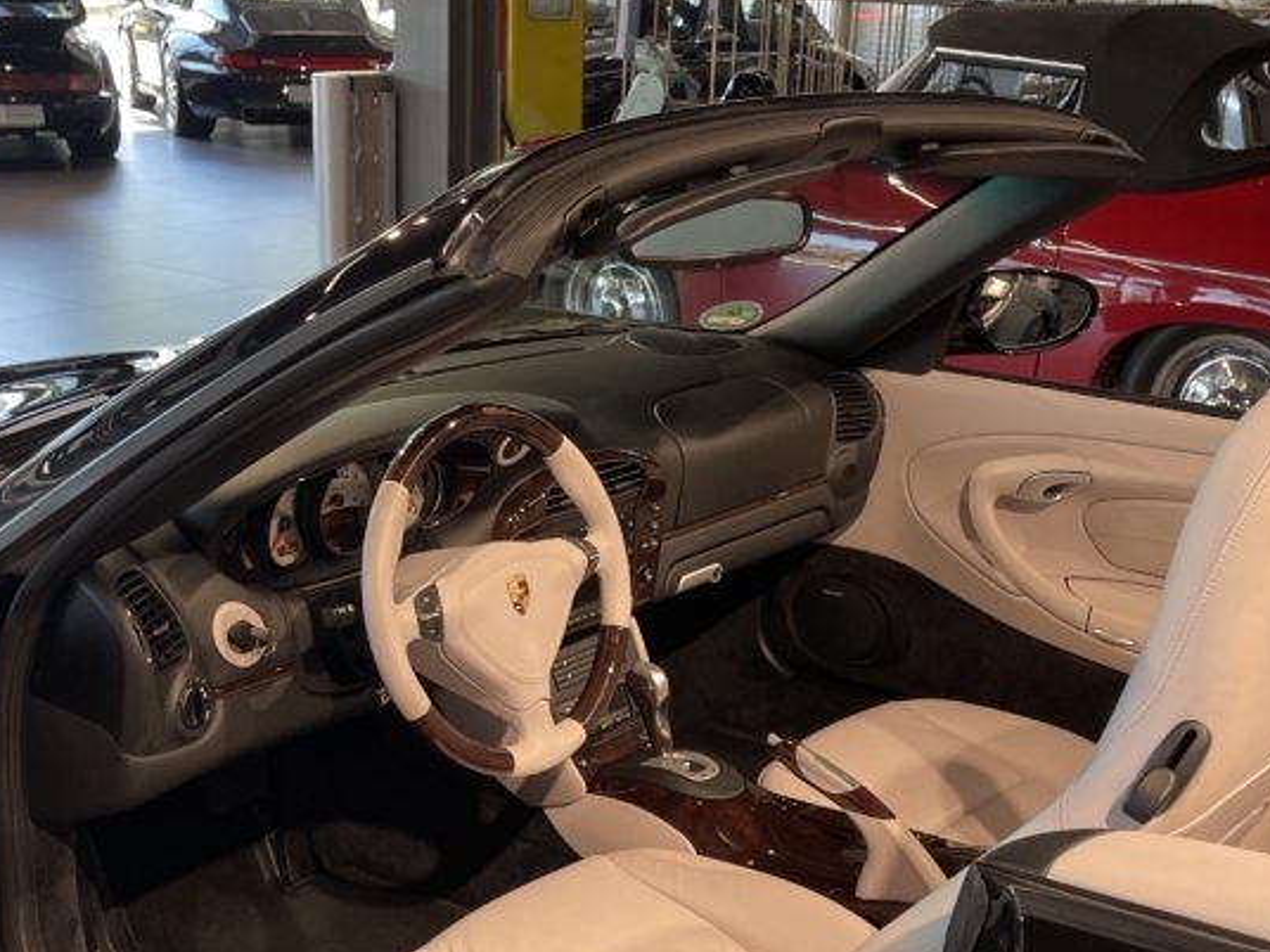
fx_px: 1834
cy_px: 719
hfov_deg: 38.2
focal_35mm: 50
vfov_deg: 28.7
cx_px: 588
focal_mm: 5.1
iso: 80
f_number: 1.6
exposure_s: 1/100
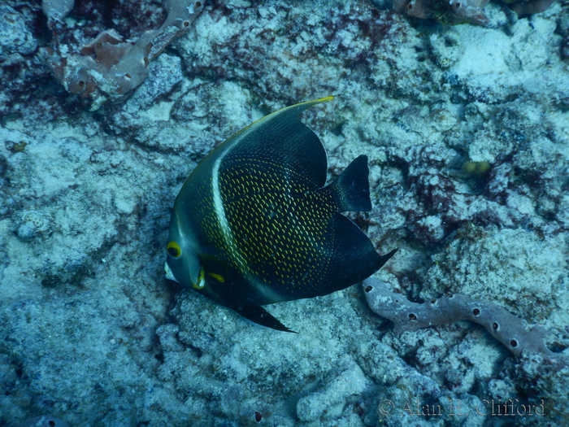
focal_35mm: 56
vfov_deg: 26.1
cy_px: 214
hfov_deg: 34.3
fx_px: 920
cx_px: 284
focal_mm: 10.1
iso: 125
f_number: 4.4
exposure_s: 1/250
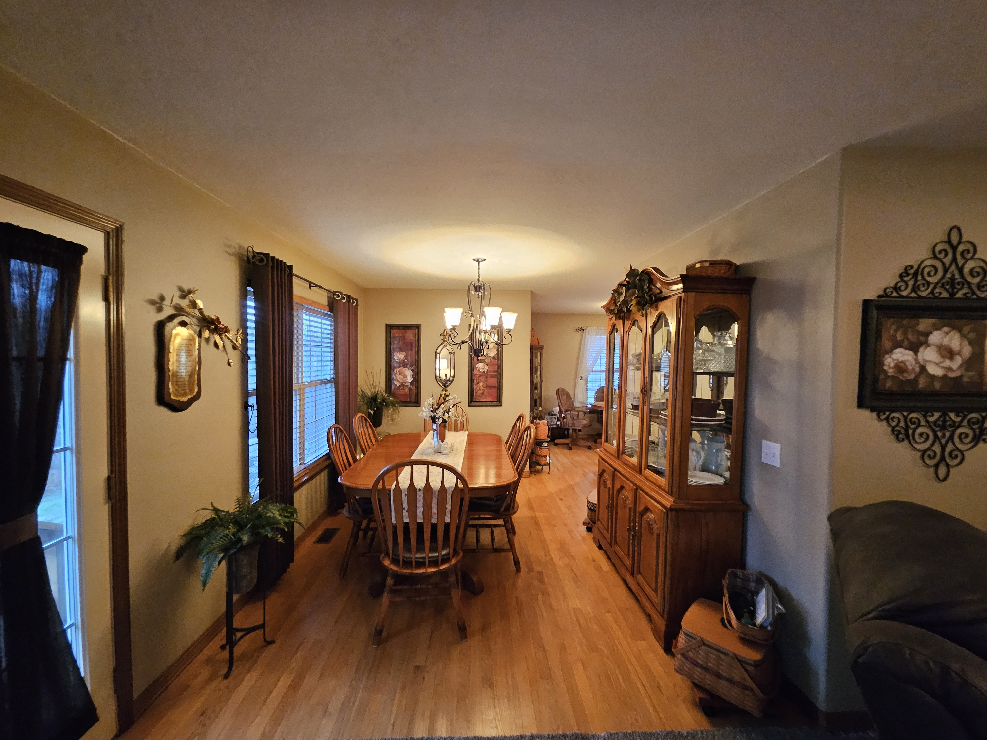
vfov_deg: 89.9
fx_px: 371
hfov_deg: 106.2
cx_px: 494
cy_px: 370
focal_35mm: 13
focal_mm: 1.74
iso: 400
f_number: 2.2
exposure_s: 1/30
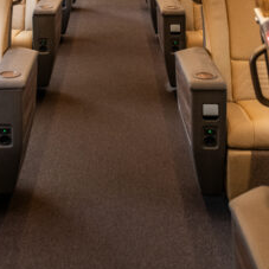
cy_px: -30
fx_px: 607
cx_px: 98
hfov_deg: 24.9
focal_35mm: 69
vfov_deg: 23.4
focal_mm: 24
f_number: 5
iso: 1600
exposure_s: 1/200
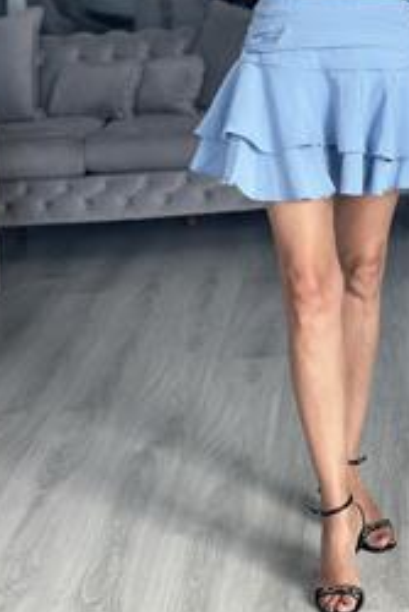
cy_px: 81
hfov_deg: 13.5
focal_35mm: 101
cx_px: 316
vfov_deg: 19.9
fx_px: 1719
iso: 125
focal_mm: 6.86
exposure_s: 1/156
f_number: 1.78
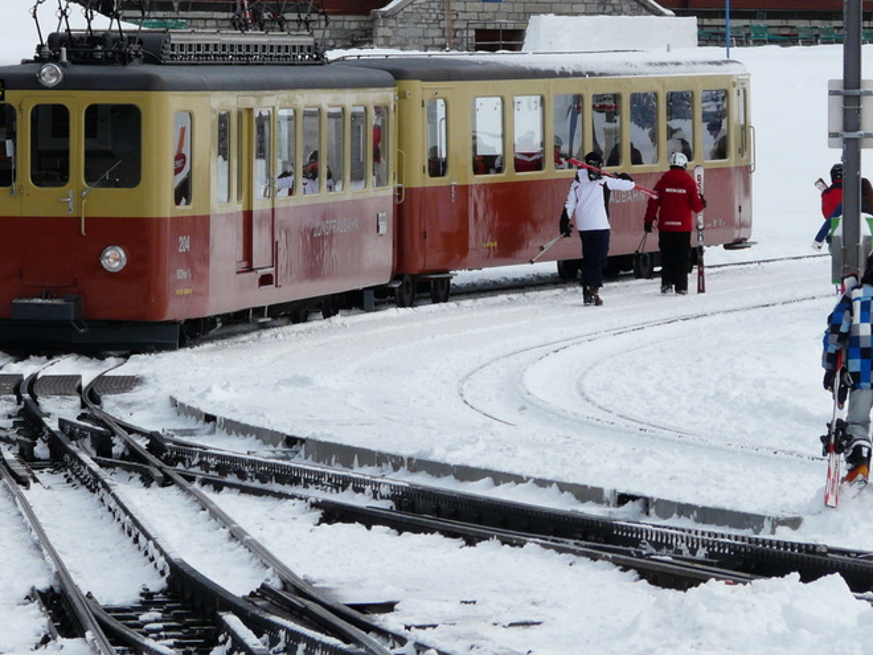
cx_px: 303
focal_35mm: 294
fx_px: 7415
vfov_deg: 5.1
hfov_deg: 6.7
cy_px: 169
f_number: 5.6
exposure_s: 1/320
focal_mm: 31.9
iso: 100
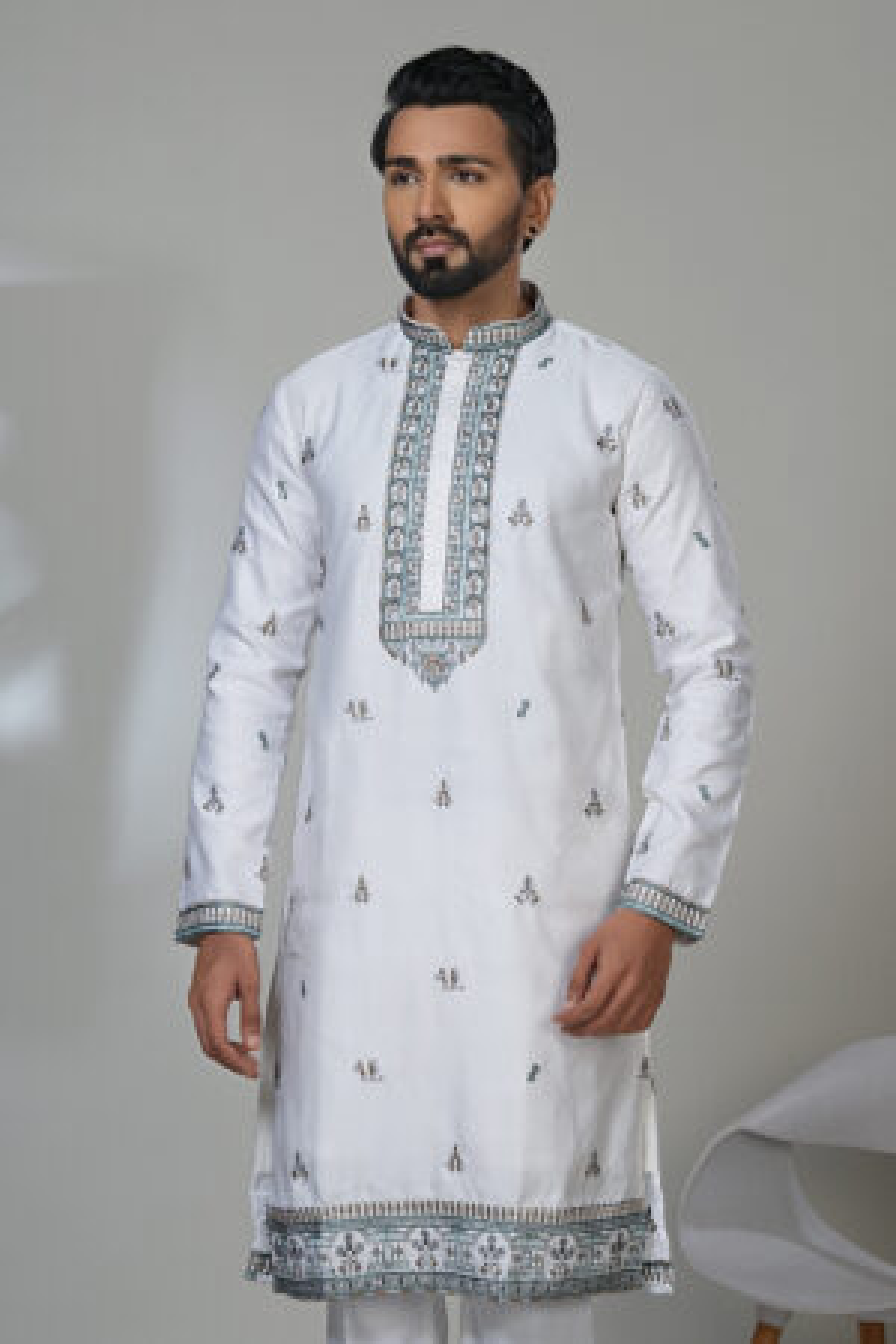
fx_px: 4741
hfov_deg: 10.8
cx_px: 448
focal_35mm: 127
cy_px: 672
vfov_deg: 16.1
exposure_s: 1/160
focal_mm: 85
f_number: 9
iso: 125
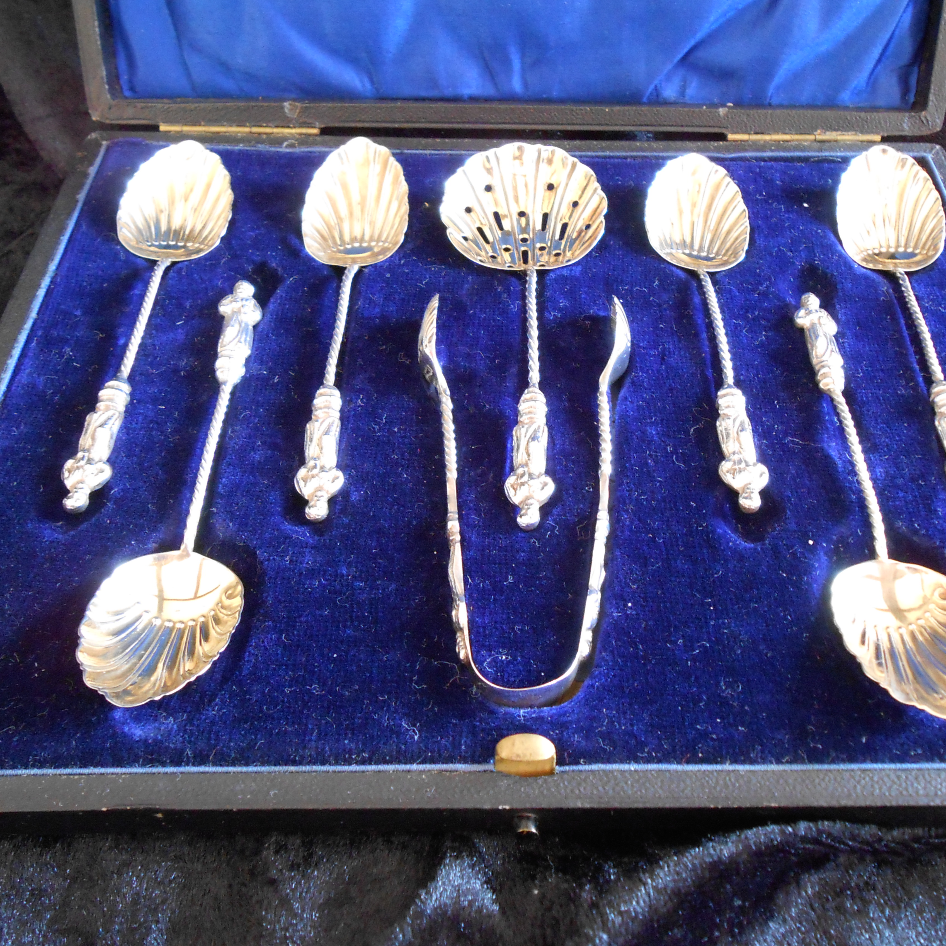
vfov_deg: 46.0
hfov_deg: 45.9
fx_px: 1113
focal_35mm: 36
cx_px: 540
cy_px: 473
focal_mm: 5.3
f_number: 3.8
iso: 400
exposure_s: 1/13
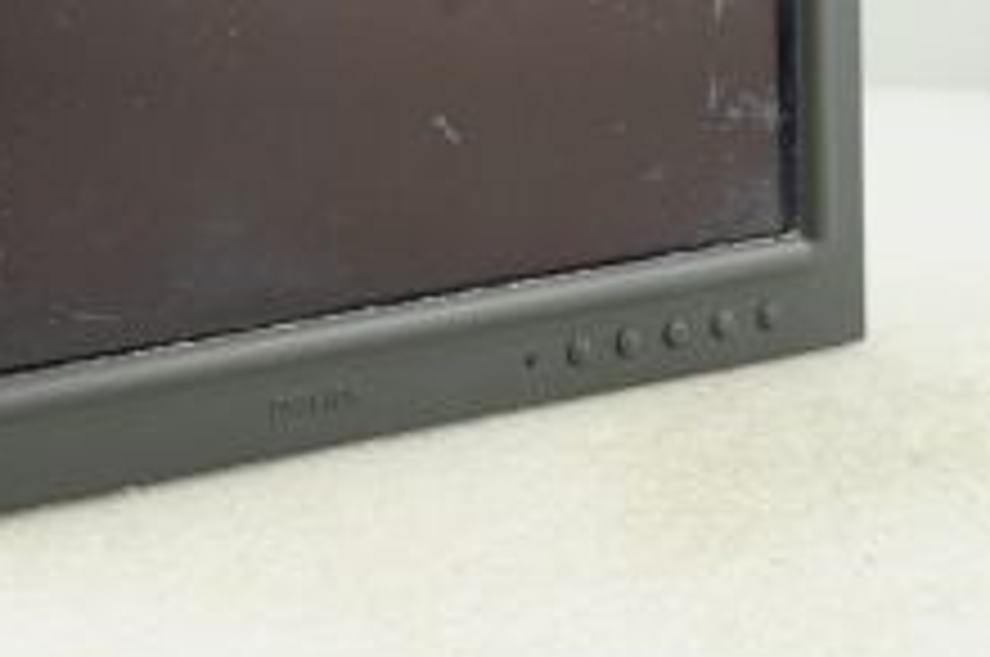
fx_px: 4119
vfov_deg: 9.0
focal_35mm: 150
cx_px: 104
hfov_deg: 13.6
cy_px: -182
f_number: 7.1
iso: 800
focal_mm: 55
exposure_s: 1/100
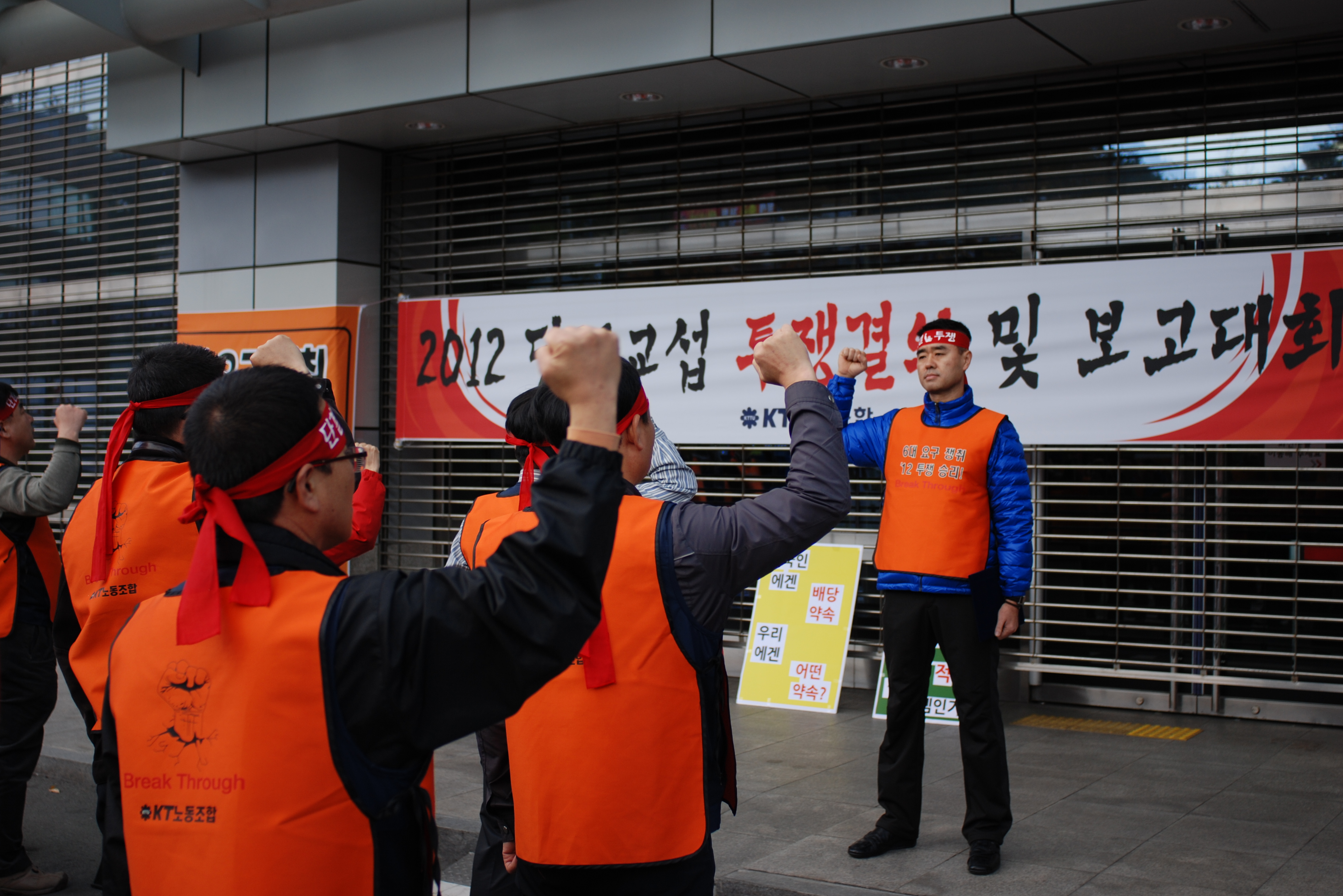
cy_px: 457
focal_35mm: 43
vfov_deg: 31.2
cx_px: 686
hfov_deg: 45.4
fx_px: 1604
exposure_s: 1/320
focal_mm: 28
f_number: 2.8
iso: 100
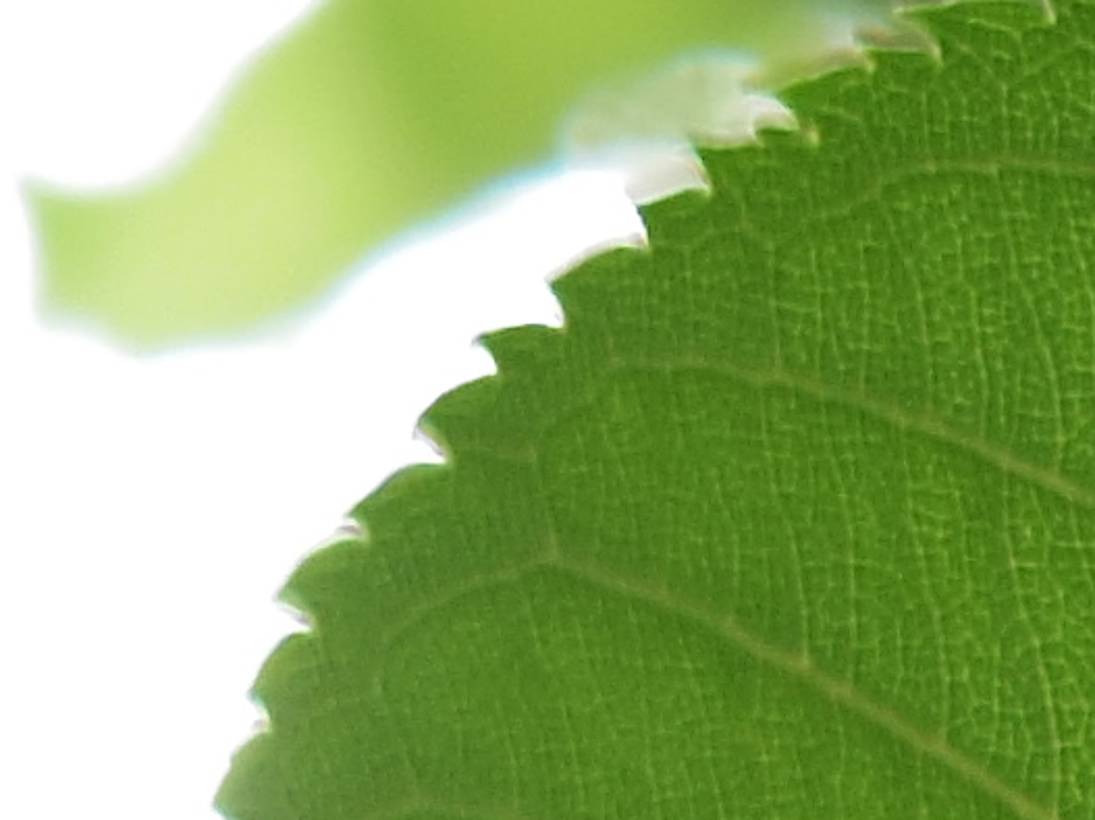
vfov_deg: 4.7
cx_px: 3268
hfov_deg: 6.2
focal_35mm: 296
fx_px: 9361
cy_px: 2952
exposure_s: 1/160
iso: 100
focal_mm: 8.5
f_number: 1.9
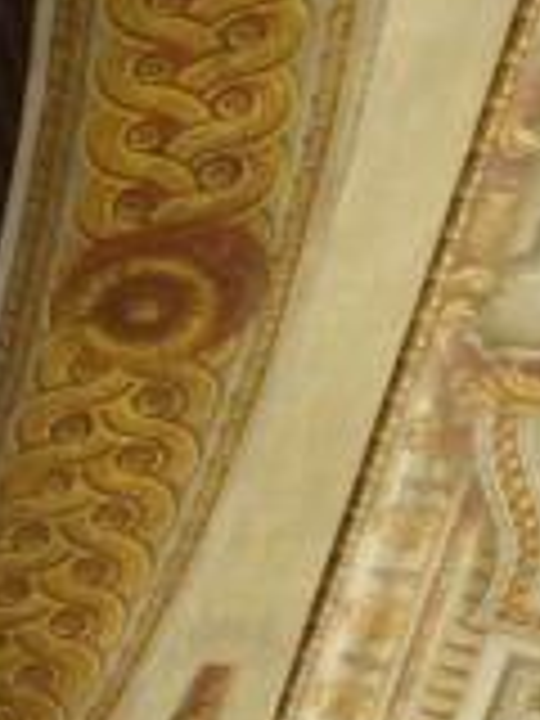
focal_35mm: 212
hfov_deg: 6.7
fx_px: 4411
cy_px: 346
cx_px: -720
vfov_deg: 9.3
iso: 1600
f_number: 3.8
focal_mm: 23
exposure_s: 1/60
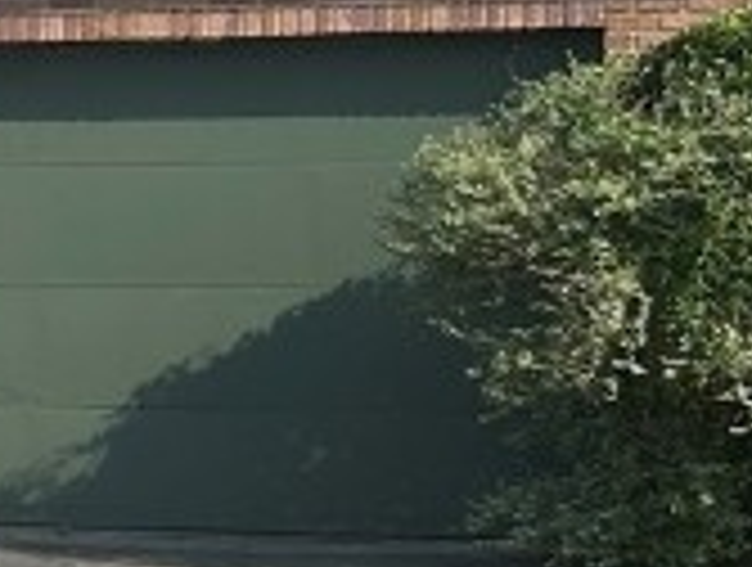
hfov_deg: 11.5
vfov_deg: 9.4
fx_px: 3462
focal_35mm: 159
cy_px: 171
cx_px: -572
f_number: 1.5
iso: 50
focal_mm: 5.7
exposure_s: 1/2762
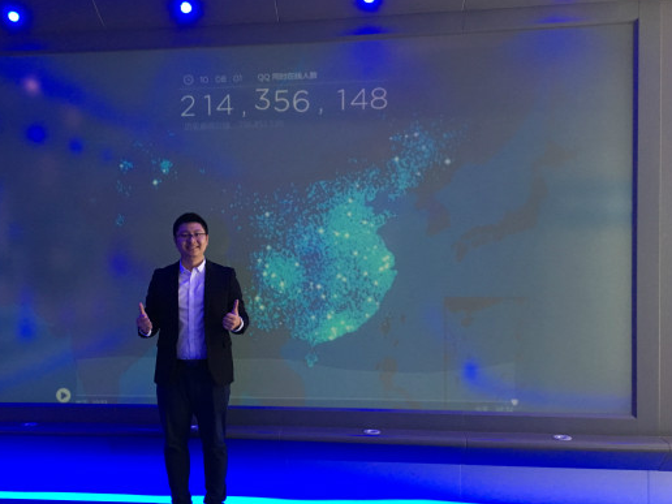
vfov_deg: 39.6
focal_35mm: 36
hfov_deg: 51.1
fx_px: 699
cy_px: 266
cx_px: 273
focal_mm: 4.15
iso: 200
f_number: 2.2
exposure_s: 1/20
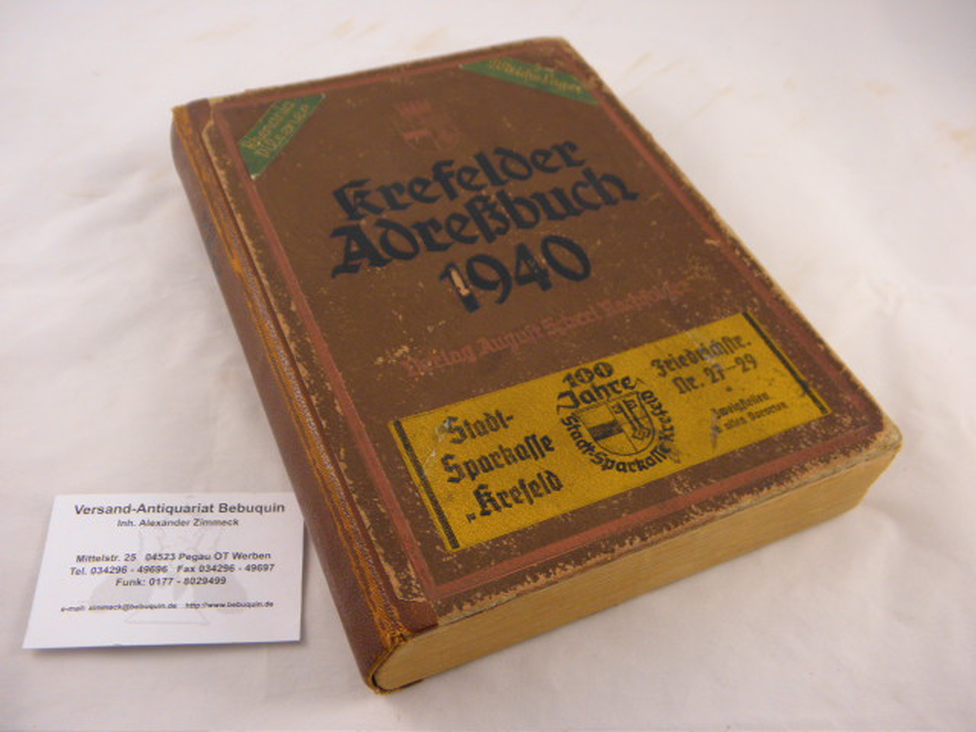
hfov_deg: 54.0
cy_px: 366
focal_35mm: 34
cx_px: 488
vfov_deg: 41.8
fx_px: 959
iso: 100
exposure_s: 1/50
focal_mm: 6.2
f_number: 3.7
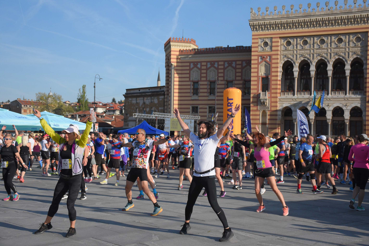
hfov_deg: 41.1
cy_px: 123
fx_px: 492
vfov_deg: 28.1
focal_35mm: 48
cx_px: 184
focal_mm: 32
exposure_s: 1/8000
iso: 800
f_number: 5
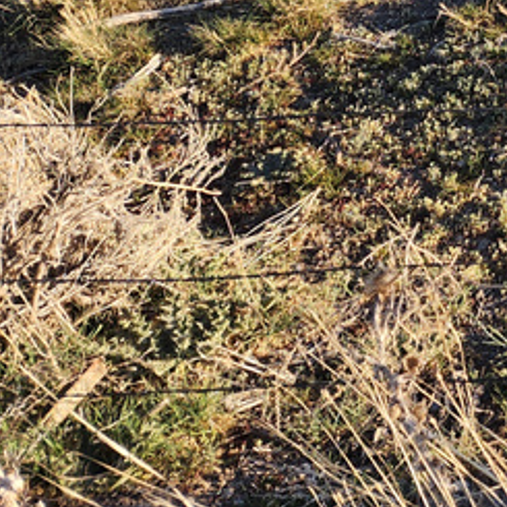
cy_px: -110
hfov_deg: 15.6
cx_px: 1049
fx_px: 1408
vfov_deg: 19.2
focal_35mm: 85
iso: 12
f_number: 1.8
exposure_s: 1/380
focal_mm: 6.4
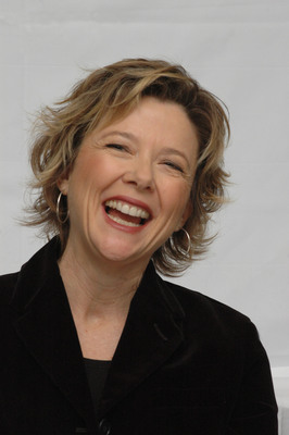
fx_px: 2262
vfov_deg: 11.0
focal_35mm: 188
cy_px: 218
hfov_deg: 7.3
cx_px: 144
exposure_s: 1/1250
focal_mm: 125
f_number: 9
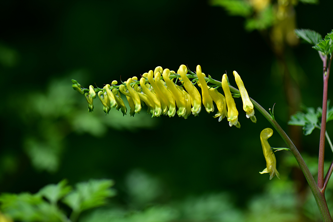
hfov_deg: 19.5
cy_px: 111
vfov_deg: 13.0
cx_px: 166
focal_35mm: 105
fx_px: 971
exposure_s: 1/1250
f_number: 4.5
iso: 100
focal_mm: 105
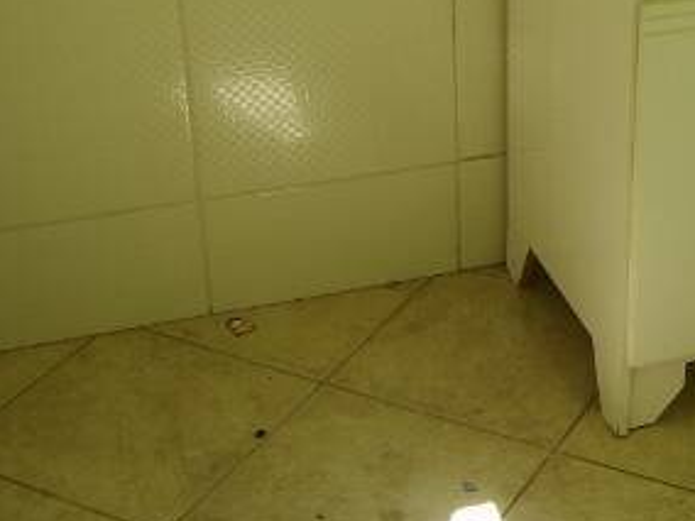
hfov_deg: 23.5
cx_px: 722
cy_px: 103
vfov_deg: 18.5
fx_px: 1586
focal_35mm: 79
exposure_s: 1/60
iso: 50
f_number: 2.8
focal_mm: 5.8
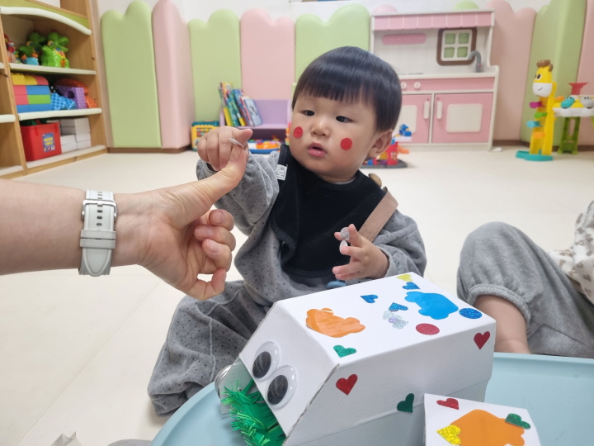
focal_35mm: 26
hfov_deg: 67.3
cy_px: 223
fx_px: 446
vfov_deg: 53.1
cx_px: 297
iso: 160
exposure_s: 1/120
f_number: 1.8
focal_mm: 5.4
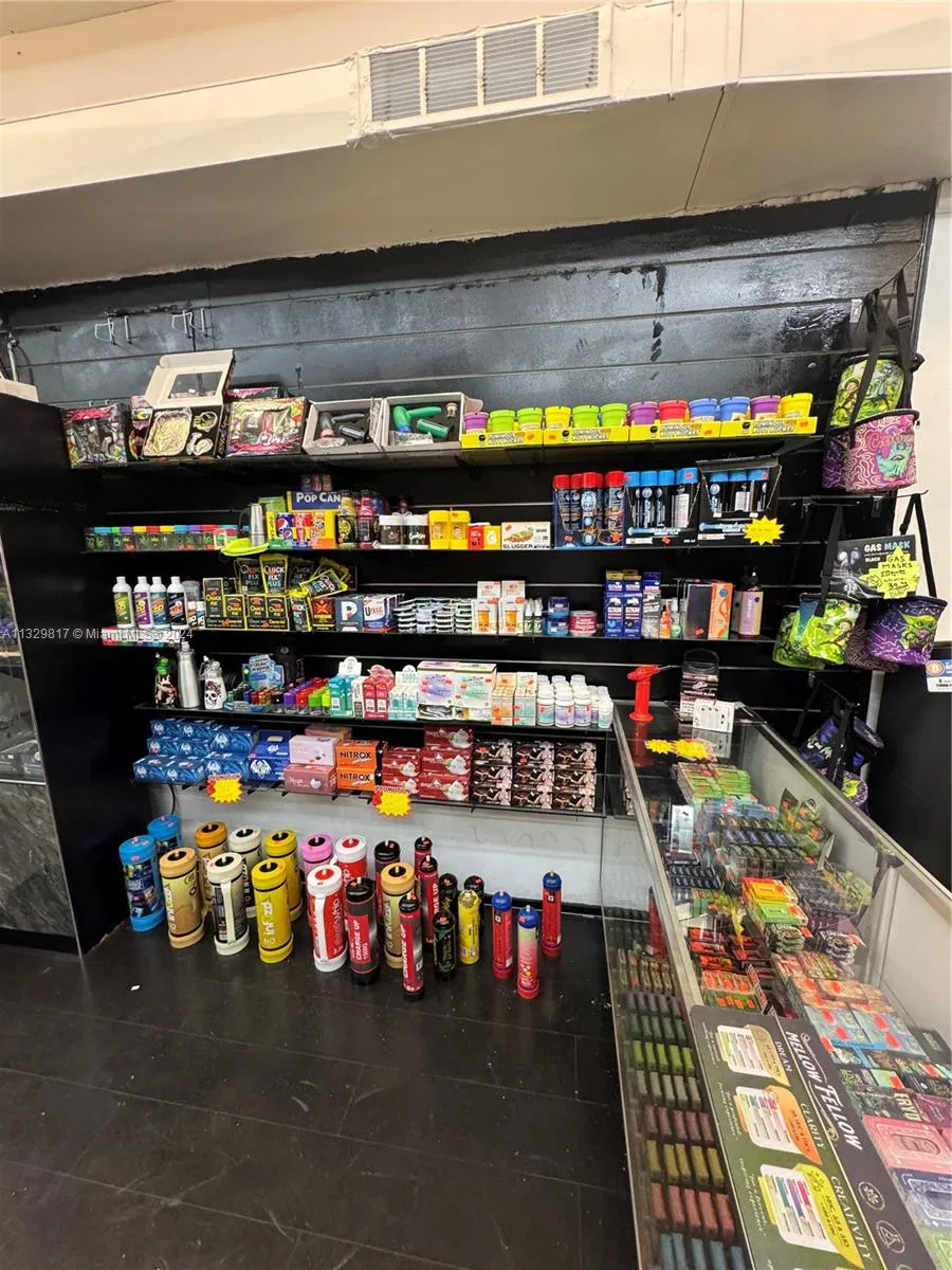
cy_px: 635
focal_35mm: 14
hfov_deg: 85.7
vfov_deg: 102.1
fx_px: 513
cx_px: 476
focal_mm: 2.22
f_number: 2.2
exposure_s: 1/120
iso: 320
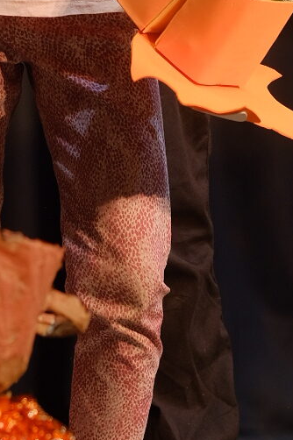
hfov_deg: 2.9
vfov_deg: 4.3
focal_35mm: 478
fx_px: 5843
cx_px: -101
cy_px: -25
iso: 400
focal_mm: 90
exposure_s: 1/250
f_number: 2
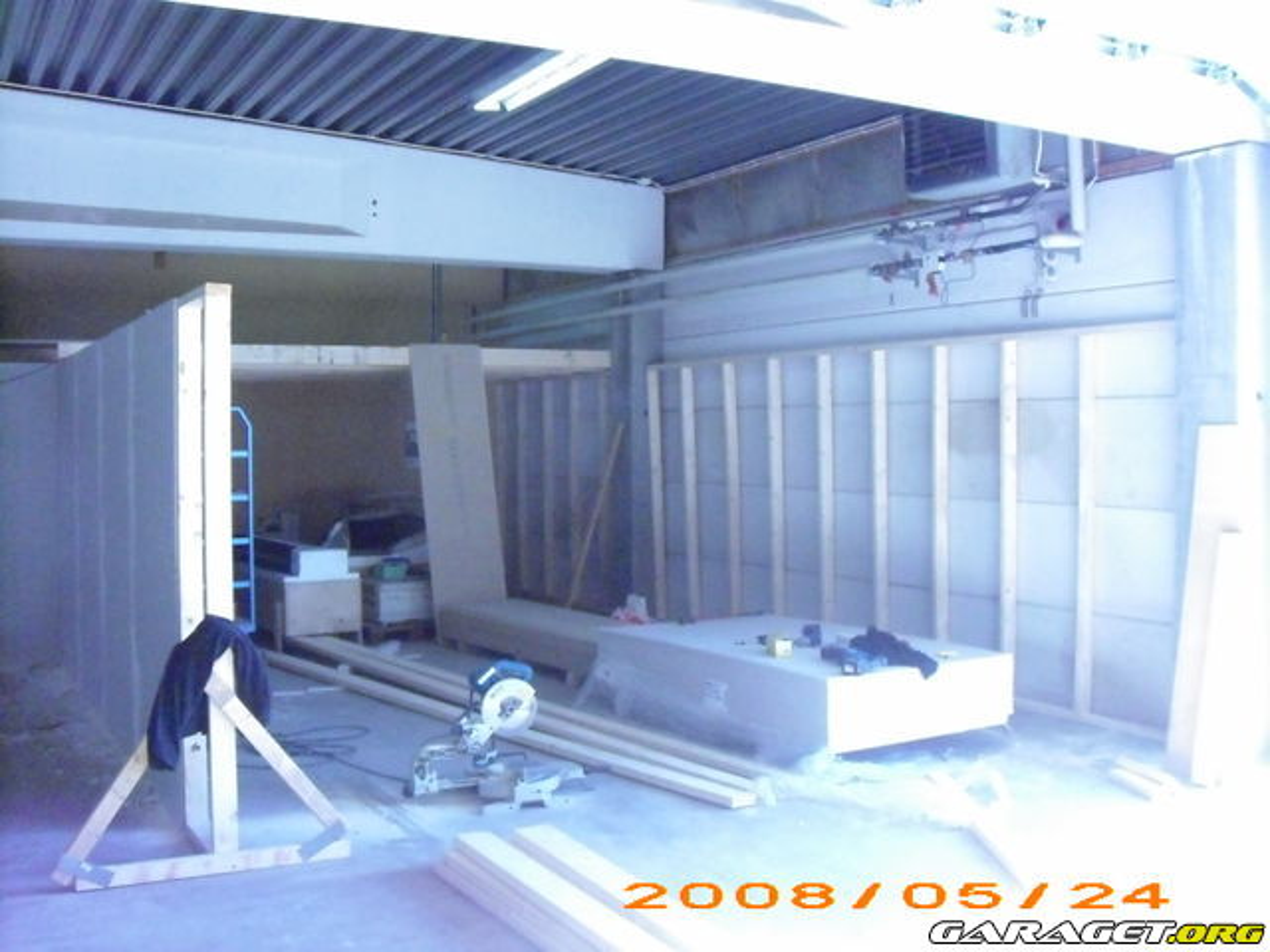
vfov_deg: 38.7
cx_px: 635
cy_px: 476
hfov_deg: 50.1
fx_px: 1357
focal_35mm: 37
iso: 1600
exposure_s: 1/200
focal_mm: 6.2
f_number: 4.3
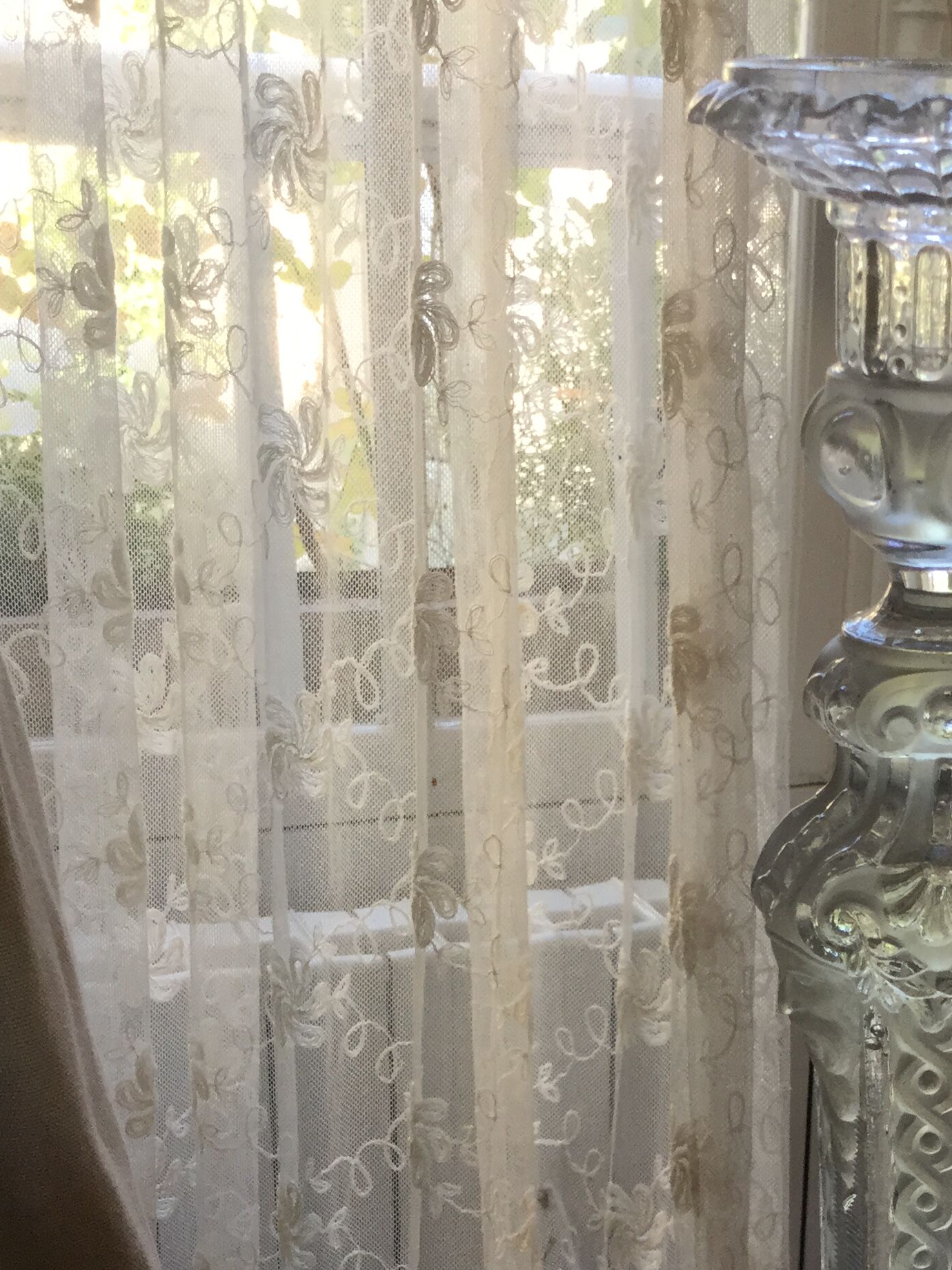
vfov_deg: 33.7
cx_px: 786
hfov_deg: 26.0
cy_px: 1048
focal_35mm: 55
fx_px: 2017
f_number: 2.4
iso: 25
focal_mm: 3.3
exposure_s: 1/33
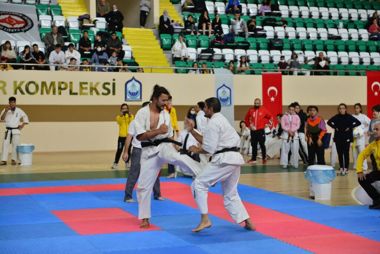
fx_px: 739
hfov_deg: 28.8
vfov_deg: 19.5
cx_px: 190
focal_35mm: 70
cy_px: 127
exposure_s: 1/800
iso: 2500
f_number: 2.8
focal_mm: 70
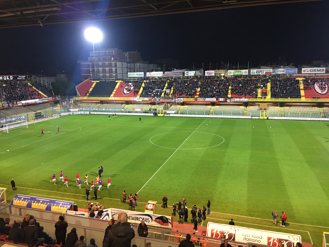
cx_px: 164
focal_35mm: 29
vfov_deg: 48.2
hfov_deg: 61.7
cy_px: 124
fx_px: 276
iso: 80
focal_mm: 4.15
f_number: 2.2
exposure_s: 1/17
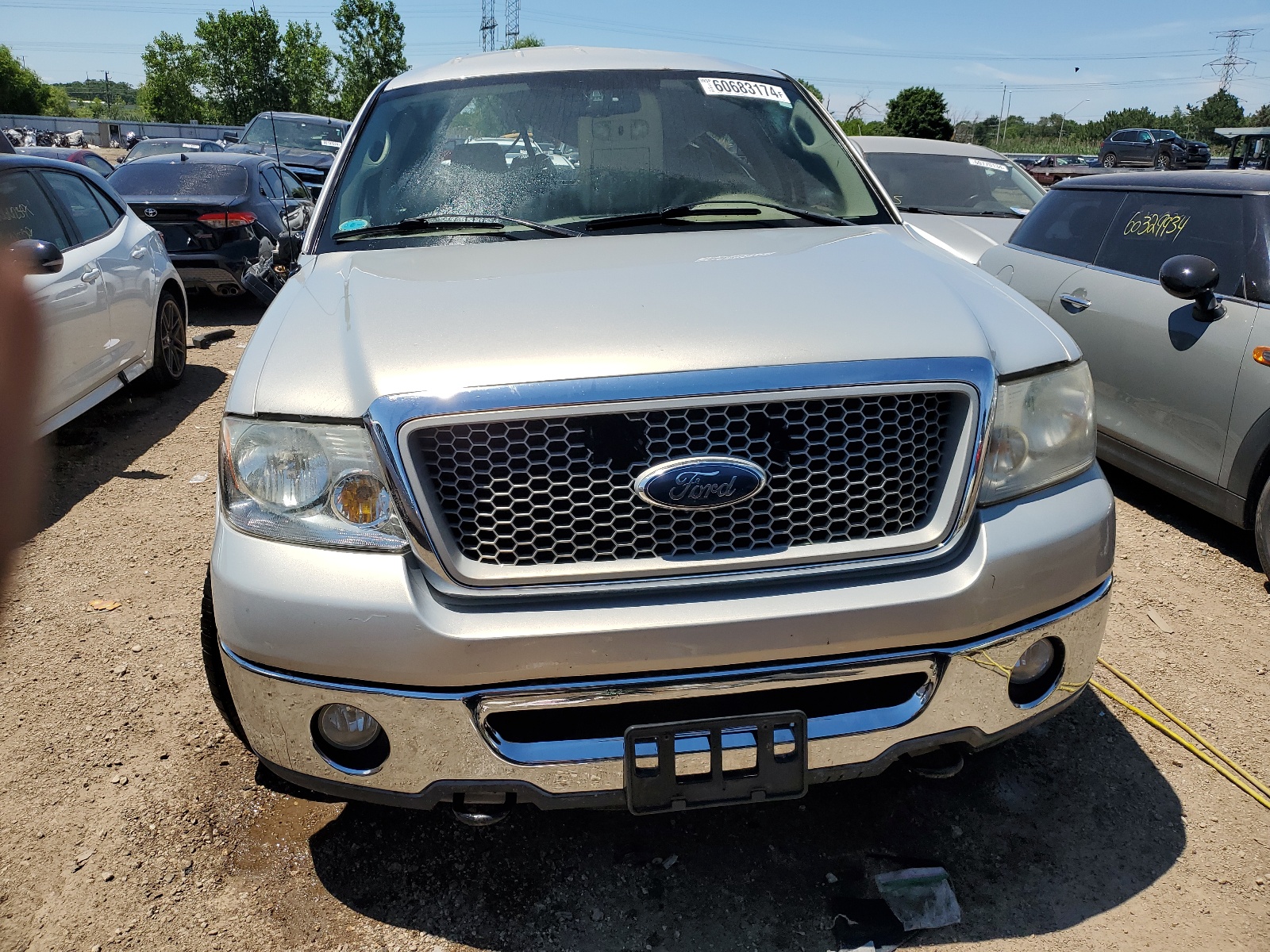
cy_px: 476
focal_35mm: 26
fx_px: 954
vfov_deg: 53.1
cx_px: 635
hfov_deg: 67.3
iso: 50
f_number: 1.5
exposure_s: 1/5000
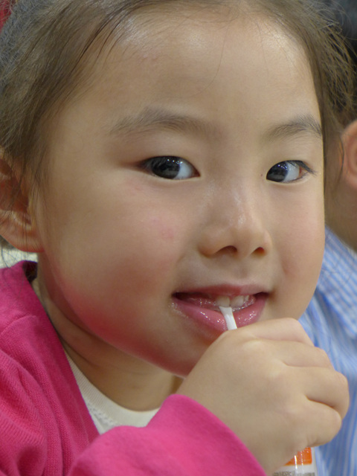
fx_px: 1238
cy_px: 238
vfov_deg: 21.8
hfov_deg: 16.4
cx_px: 178
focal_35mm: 90
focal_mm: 17.7
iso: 400
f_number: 2.3
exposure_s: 1/80
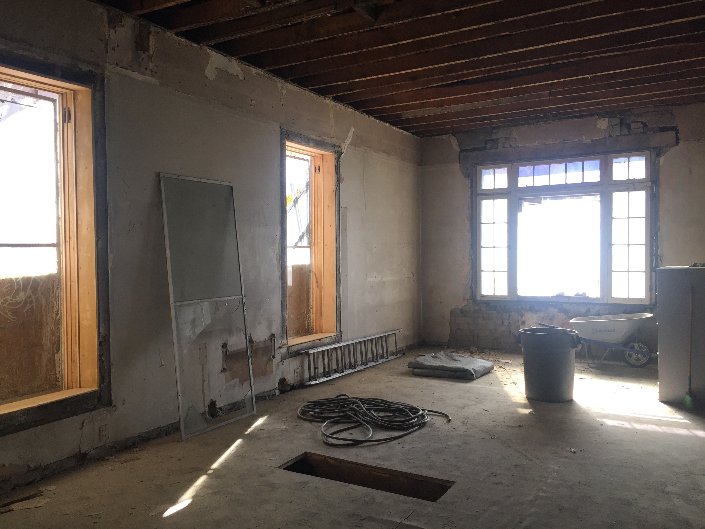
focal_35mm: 29
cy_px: 264
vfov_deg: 48.2
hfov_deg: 61.7
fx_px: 591
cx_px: 352
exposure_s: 1/120
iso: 50
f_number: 2.2
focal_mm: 4.15
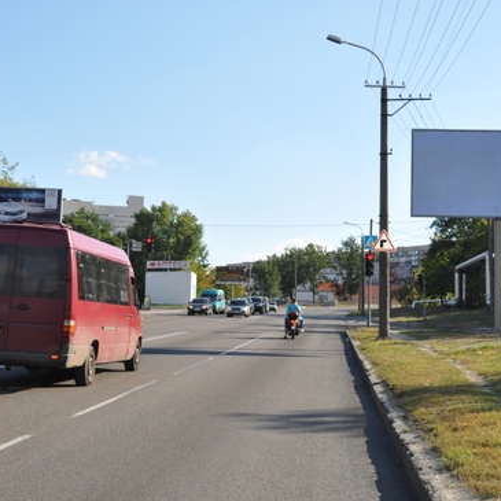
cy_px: 250
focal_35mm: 62
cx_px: 325
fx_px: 1015
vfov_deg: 27.7
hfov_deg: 27.6
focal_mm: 32
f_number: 11
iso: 200
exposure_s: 1/200
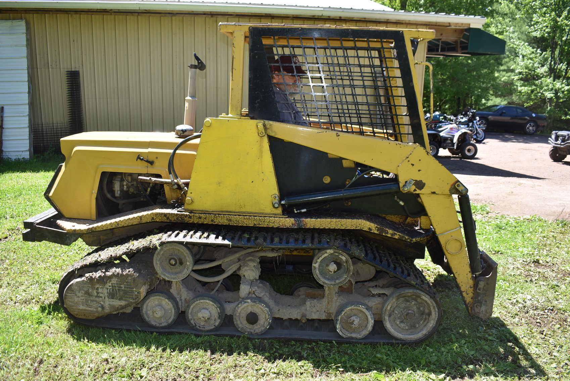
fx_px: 475
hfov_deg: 61.9
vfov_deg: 43.7
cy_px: 190
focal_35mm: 30
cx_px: 285
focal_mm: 20
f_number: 5
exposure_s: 1/200
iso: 100
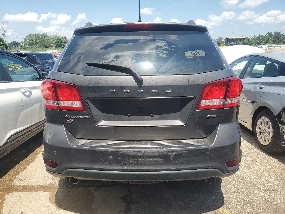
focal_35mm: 26
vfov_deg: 53.1
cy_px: 107
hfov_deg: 67.3
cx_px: 142
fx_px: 214
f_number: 1.5
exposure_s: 1/2000
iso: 50
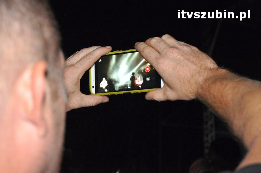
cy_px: 86
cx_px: 130
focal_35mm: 66
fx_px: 478
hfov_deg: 30.5
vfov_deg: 20.6
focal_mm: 44
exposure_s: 1/60
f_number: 5.6
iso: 3200
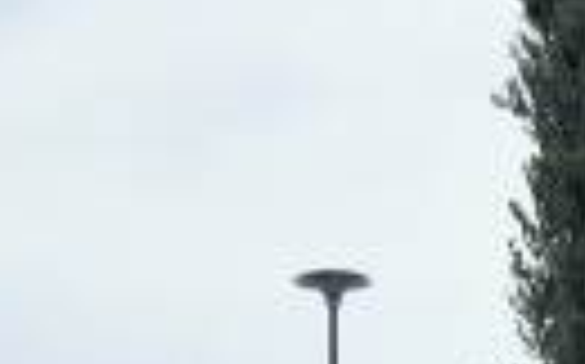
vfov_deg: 4.8
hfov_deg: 7.8
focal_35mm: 265
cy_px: 968
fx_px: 4221
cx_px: 752
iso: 80
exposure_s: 1/80
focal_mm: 6.4
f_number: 8.7
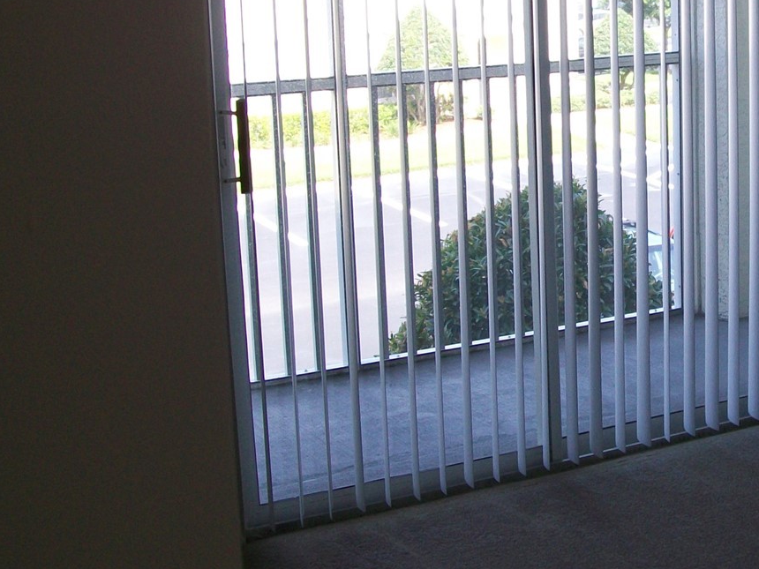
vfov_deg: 21.8
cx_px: 660
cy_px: 183
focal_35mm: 67
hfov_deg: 28.0
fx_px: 1469
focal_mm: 6
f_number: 2.7
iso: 64
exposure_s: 1/100
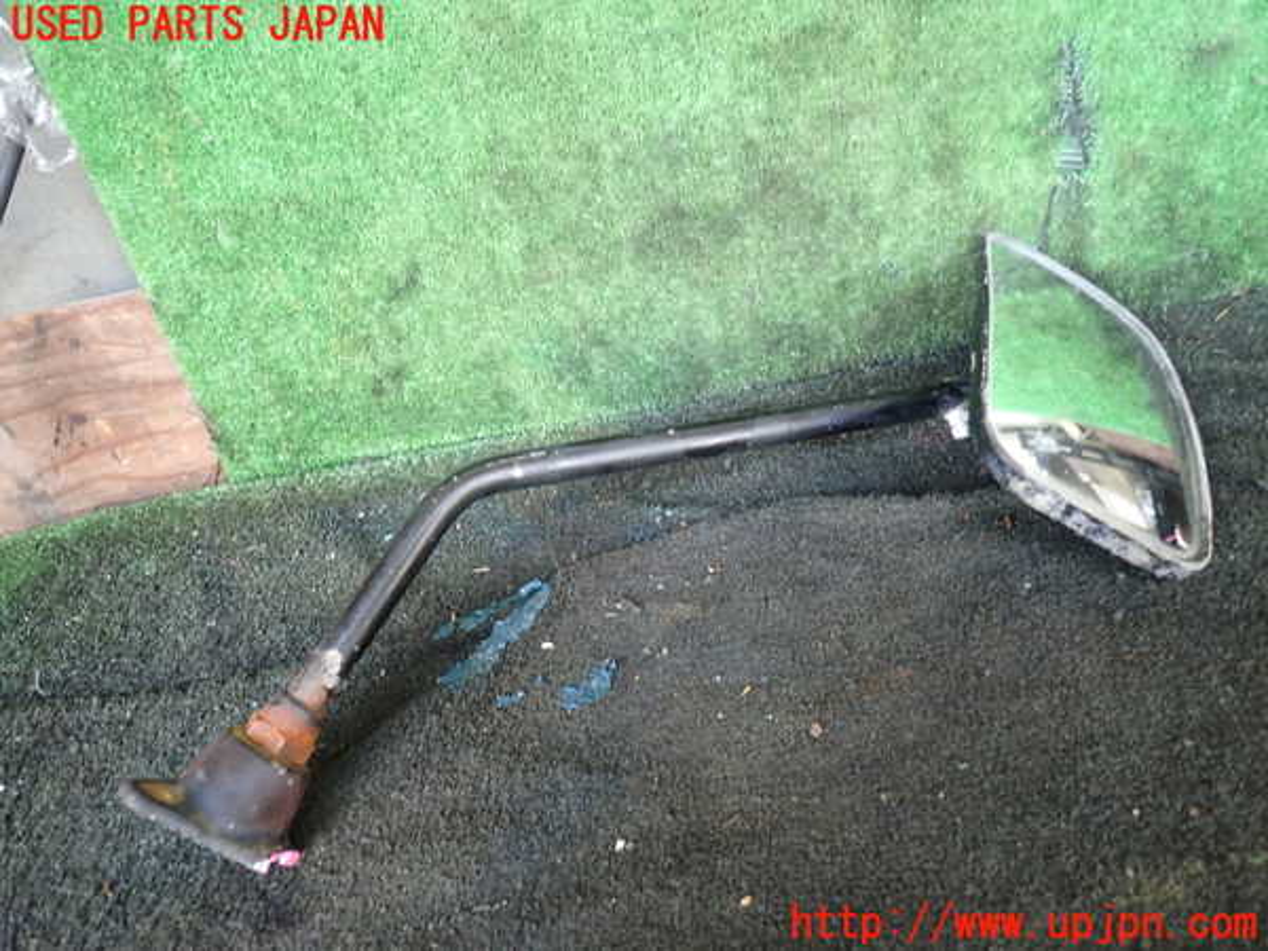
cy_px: 476
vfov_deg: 54.9
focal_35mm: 25
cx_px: 634
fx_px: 916
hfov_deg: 69.4
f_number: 2
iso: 200
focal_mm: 4.5
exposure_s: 1/30
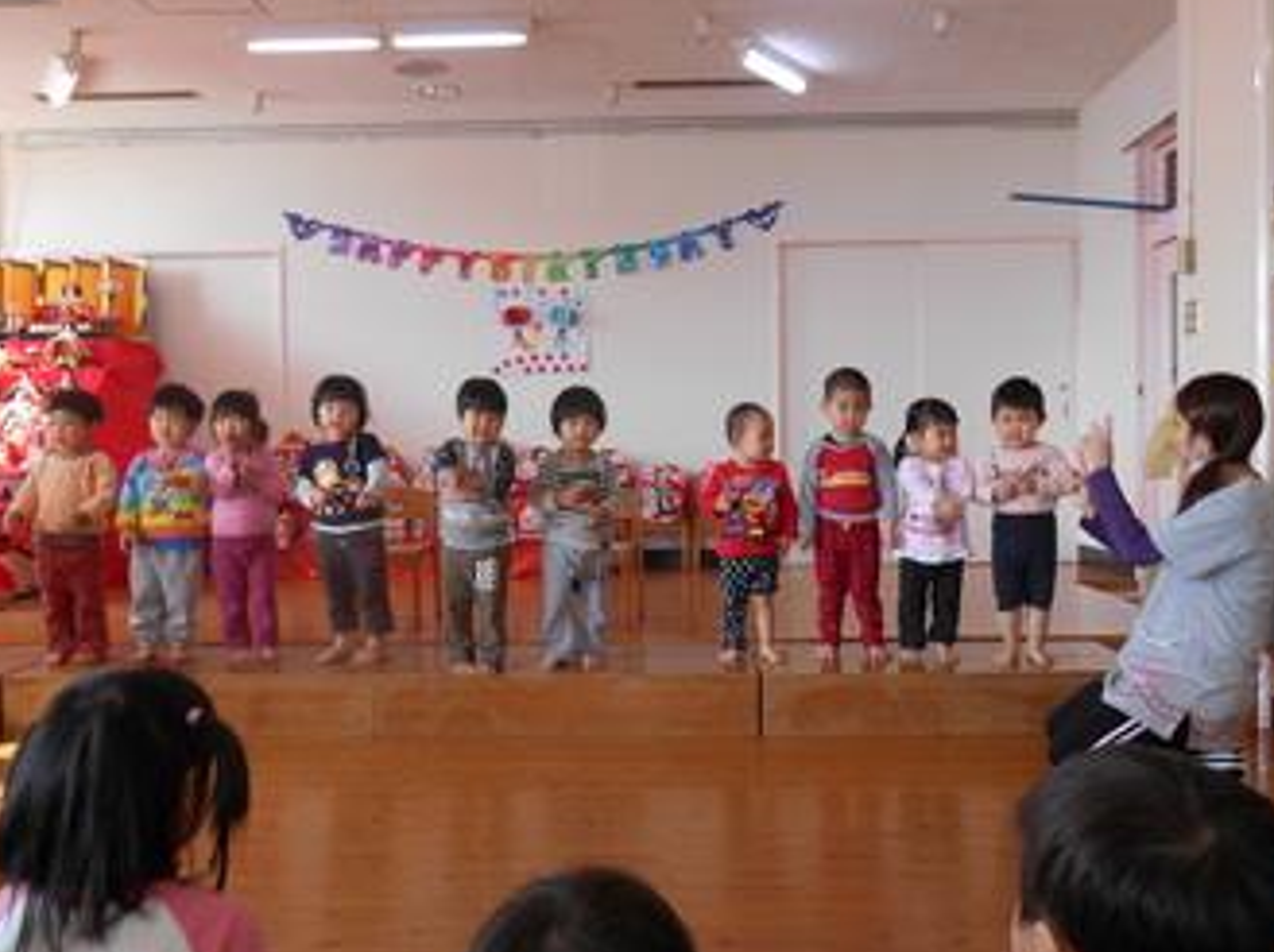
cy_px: 468
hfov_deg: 55.4
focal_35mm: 33
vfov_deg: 42.9
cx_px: 647
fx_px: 1213
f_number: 3.6
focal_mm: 5.5
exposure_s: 1/30
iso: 80
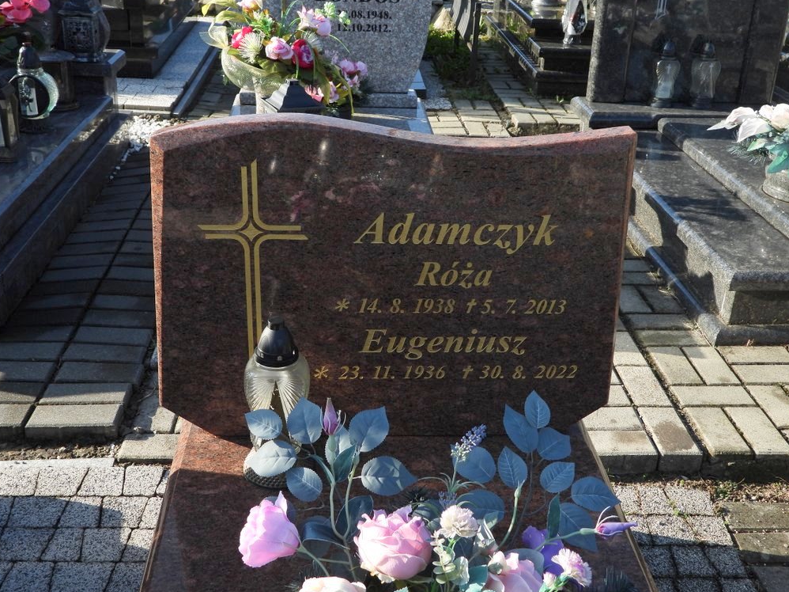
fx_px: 889
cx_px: 393
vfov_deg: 36.8
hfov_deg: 47.9
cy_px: 296
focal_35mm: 39
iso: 100
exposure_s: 1/500
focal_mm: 6.8
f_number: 3.2
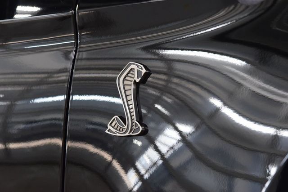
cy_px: 96
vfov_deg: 13.0
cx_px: 144
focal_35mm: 105
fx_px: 840
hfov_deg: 19.5
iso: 1600
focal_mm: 70
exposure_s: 1/30
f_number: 6.3
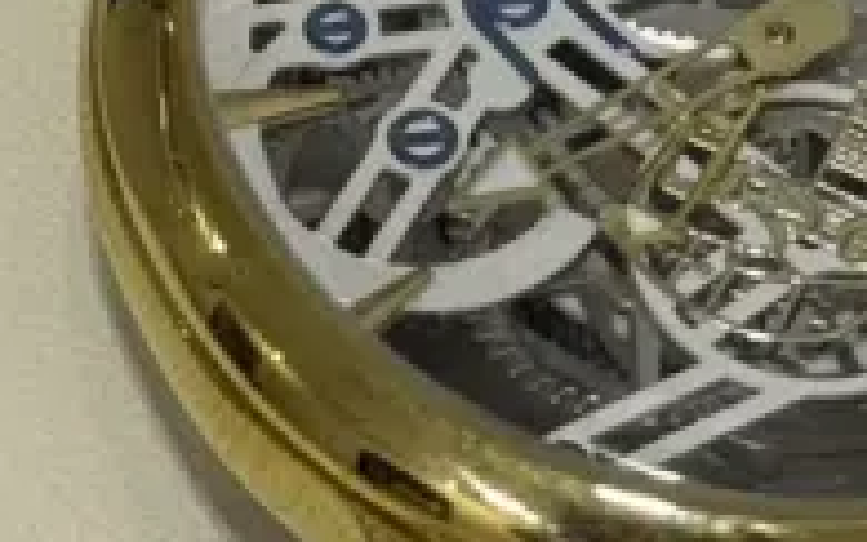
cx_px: 498
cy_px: -62
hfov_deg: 12.5
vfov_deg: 7.8
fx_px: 3947
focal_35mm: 167
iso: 100
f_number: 1.78
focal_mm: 6.76
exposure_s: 1/60
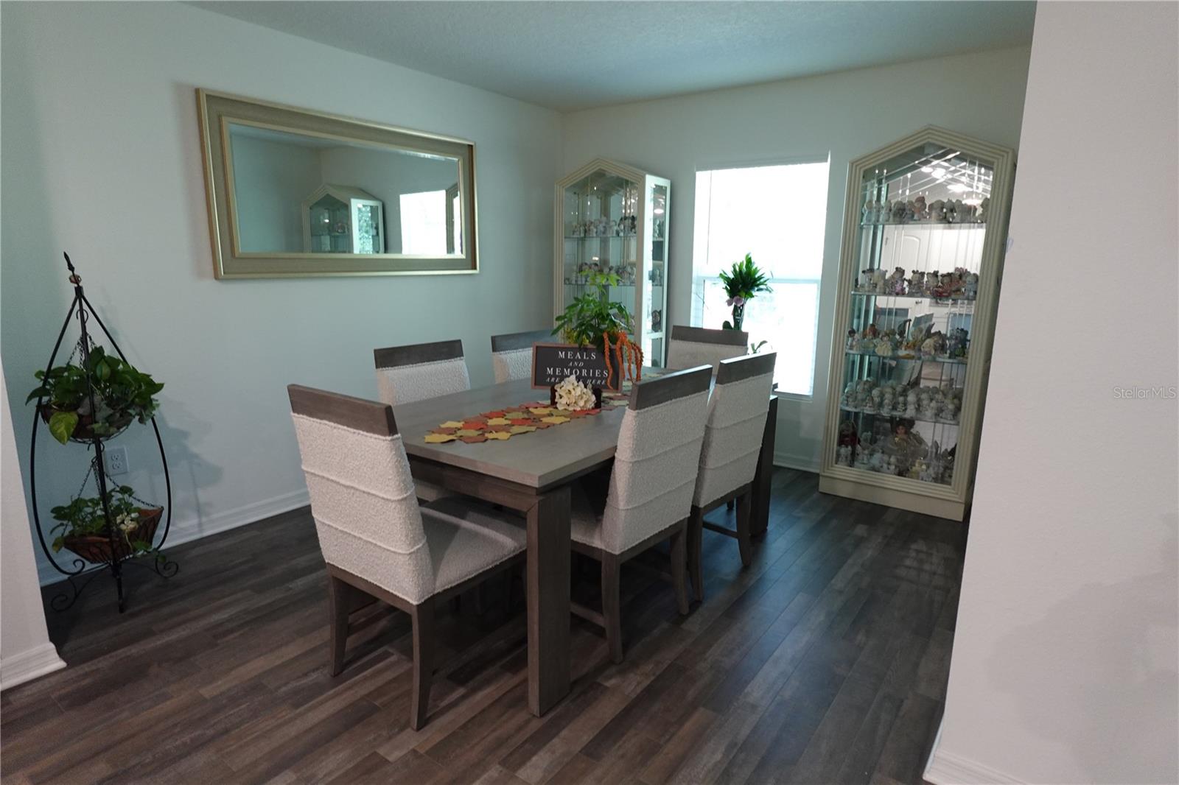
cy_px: 392
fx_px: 655
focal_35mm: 20
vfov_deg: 61.9
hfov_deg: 84.0
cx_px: 590
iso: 500
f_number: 2
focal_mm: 7.6
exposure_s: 1/80
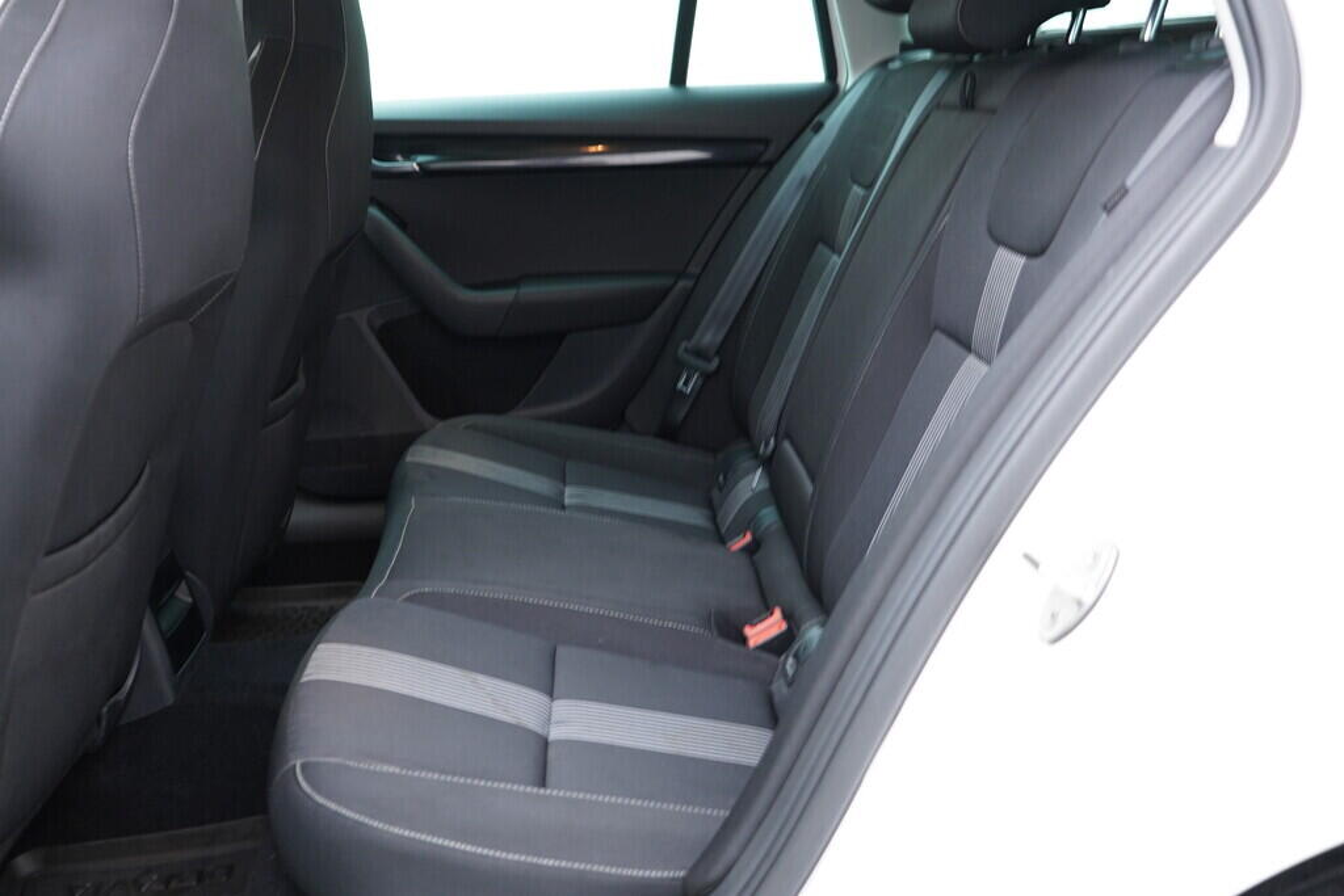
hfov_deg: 53.1
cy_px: 448
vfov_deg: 36.9
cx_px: 672
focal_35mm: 36
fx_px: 1344
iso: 400
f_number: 2.8
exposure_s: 1/40
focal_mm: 24
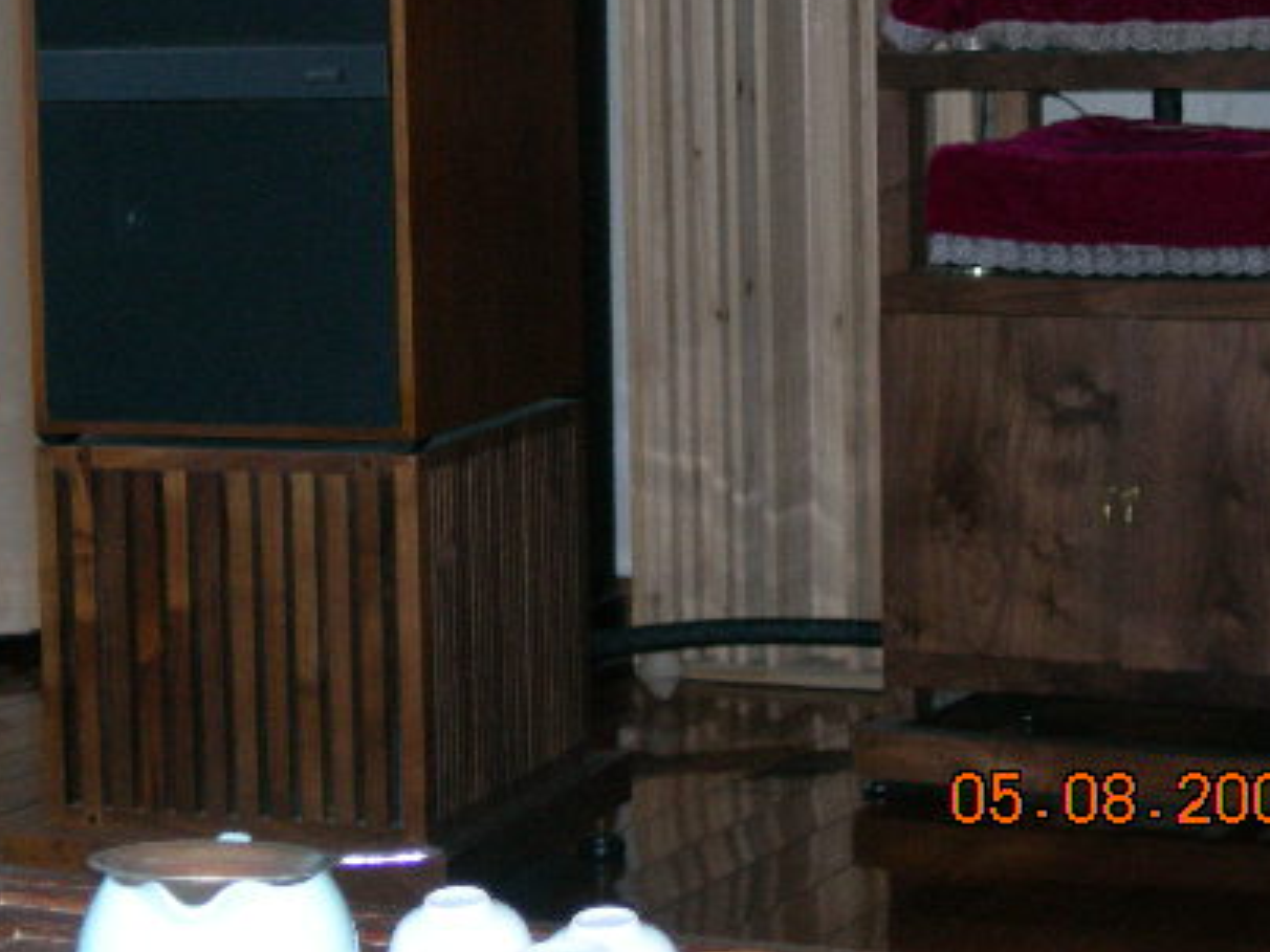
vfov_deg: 12.9
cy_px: 201
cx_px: 453
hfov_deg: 17.2
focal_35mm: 114
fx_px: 4182
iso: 200
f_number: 3.7
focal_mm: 14.9
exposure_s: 1/60.1
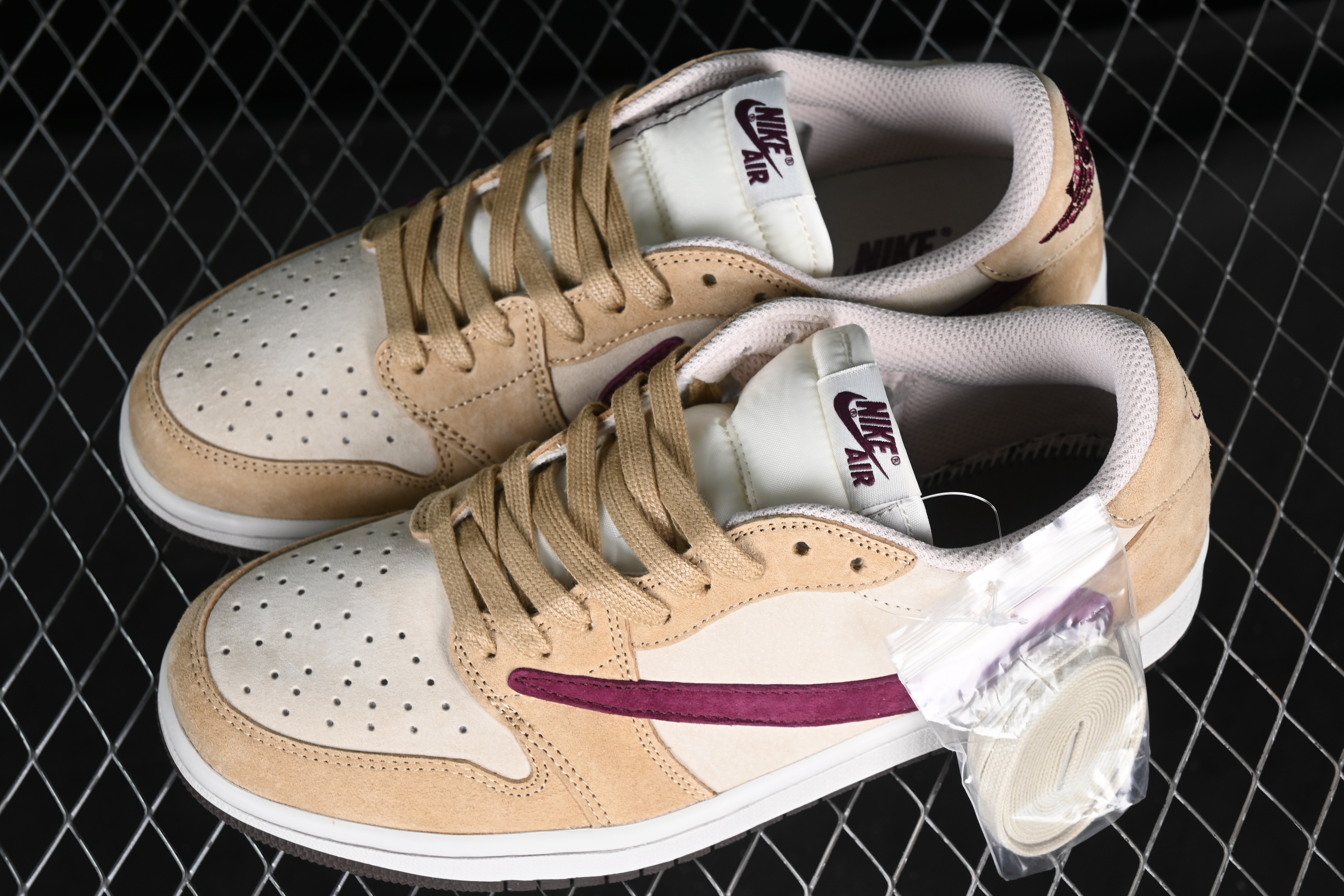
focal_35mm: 75
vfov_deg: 18.2
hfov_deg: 27.0
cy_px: 448
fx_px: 2800
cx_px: 672
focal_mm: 50
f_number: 7.1
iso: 160
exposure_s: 1/80
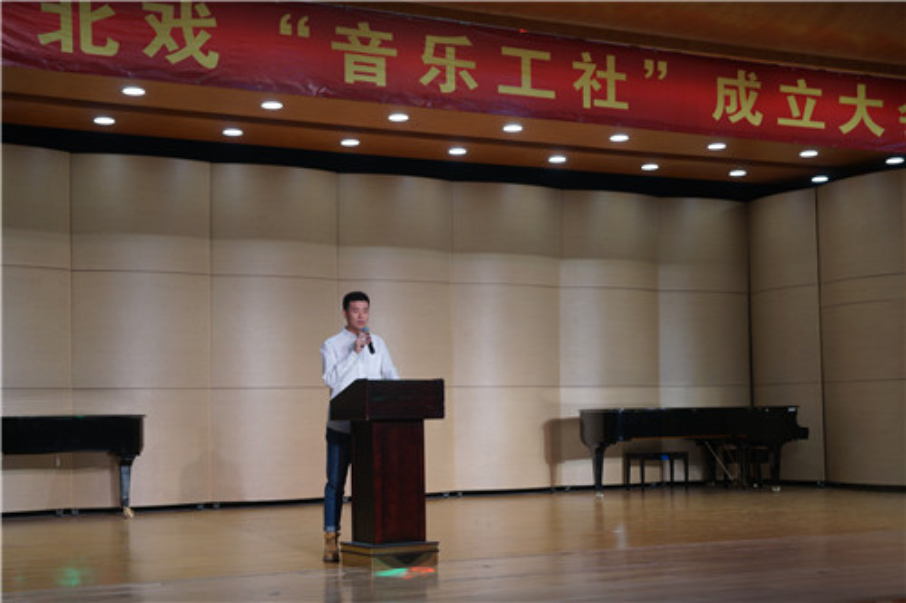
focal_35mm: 50
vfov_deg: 27.0
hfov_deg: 39.6
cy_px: 302
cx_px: 453
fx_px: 1258
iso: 320
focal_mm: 50
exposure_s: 1/60
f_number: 4
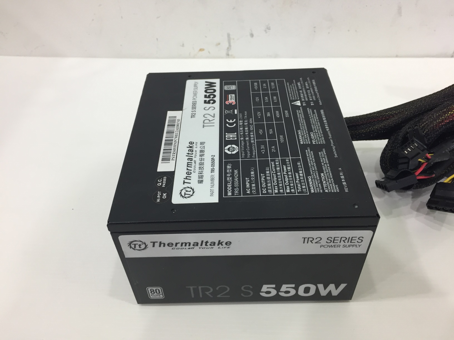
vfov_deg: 48.2
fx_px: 380
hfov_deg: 61.7
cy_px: 170
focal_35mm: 29
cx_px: 227
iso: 80
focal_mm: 4.15
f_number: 2.2
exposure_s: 1/33
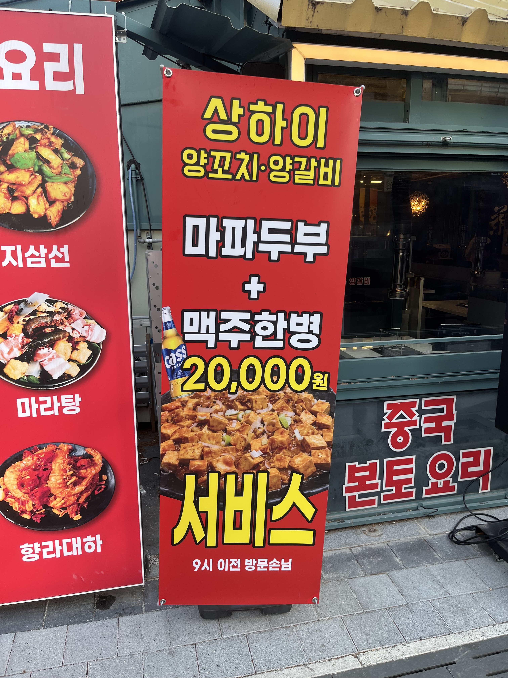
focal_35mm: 26
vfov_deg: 67.3
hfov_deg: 53.1
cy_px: 339
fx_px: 509
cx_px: 254
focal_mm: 5.1
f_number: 1.6
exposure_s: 1/283
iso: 40
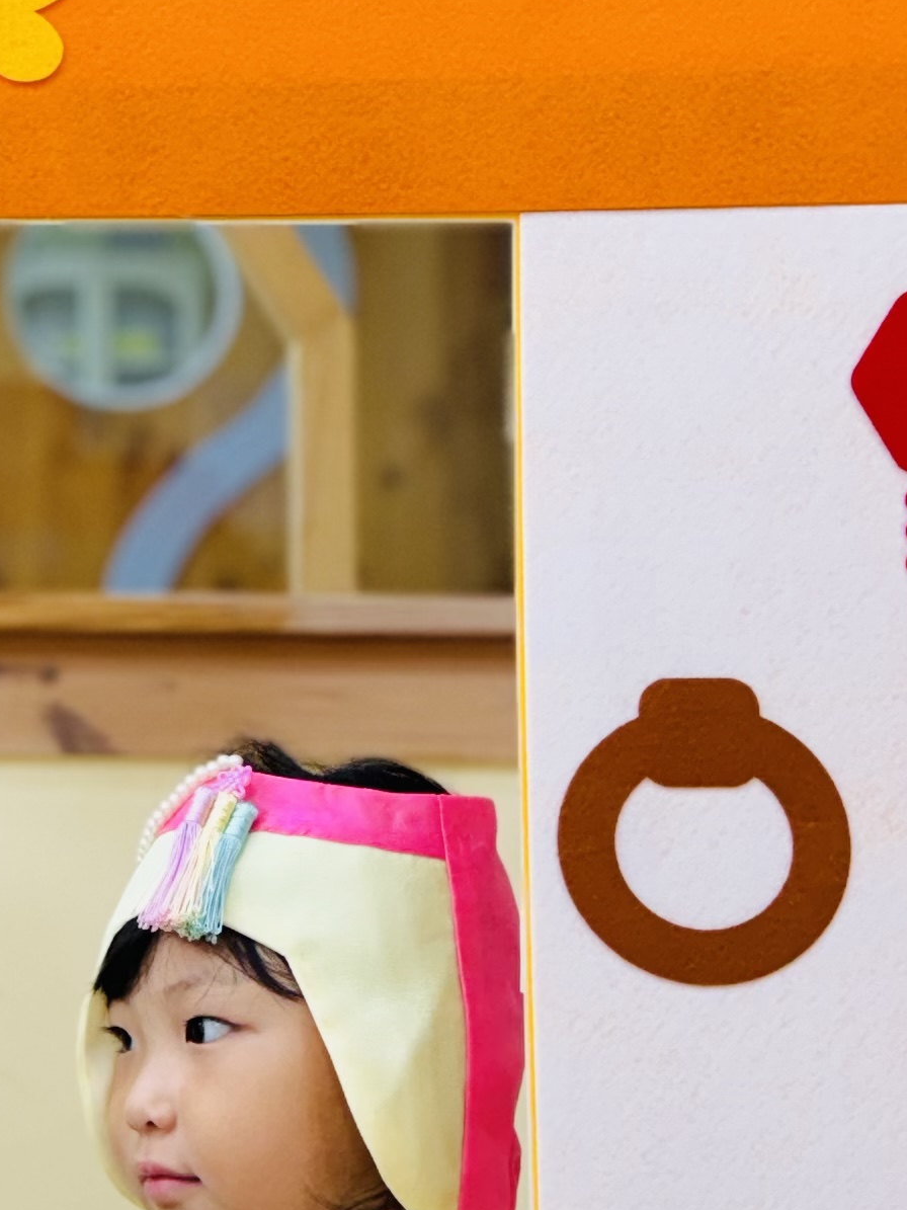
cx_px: -308
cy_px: 492
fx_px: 2830
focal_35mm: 81
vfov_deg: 24.1
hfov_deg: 17.0
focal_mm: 6.76
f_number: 1.78
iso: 200
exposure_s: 1/120
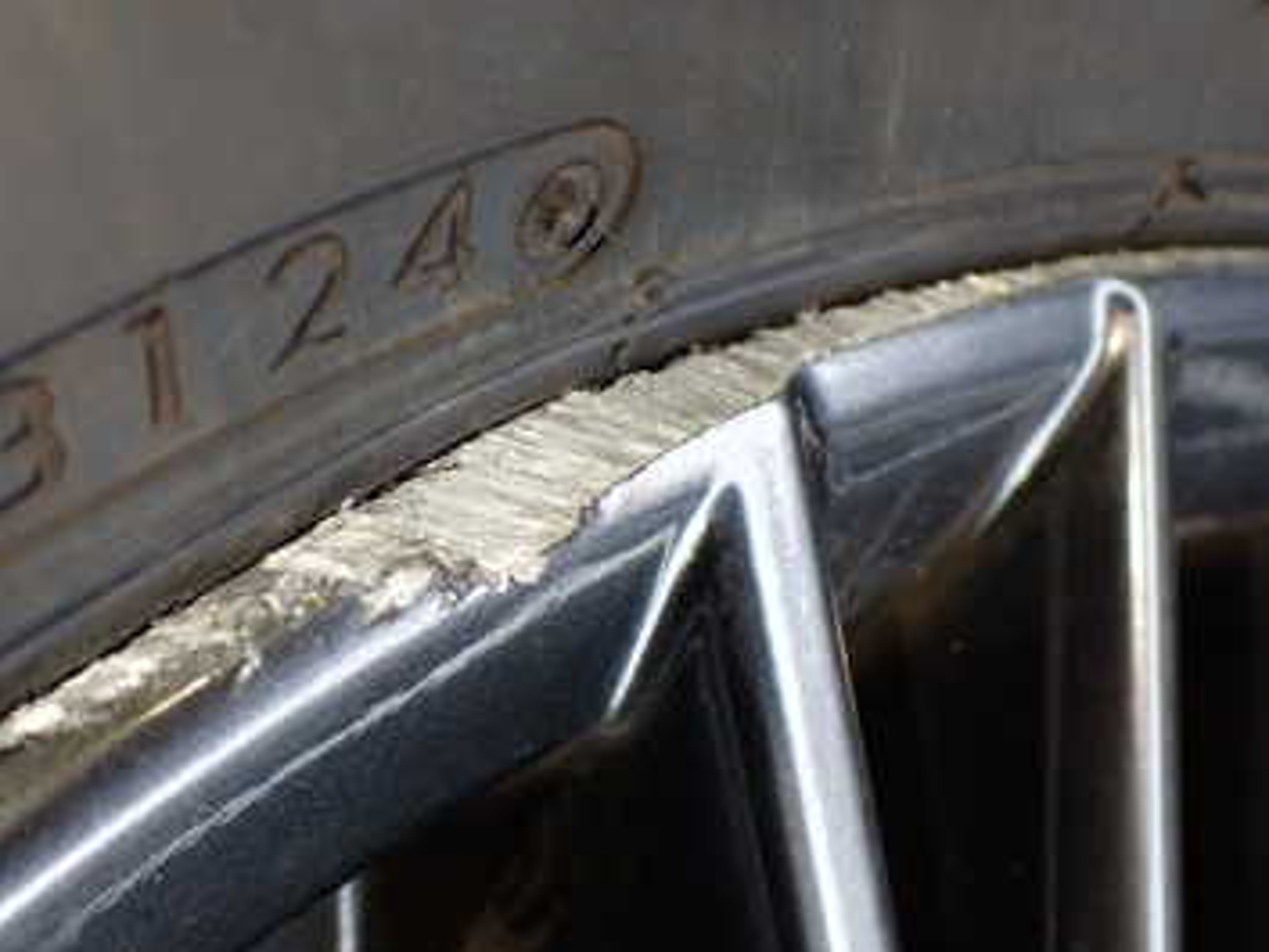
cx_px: 500
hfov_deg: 37.3
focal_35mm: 51
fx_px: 1870
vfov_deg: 28.6
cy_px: 485
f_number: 2.3
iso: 320
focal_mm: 5.4
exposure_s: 1/125
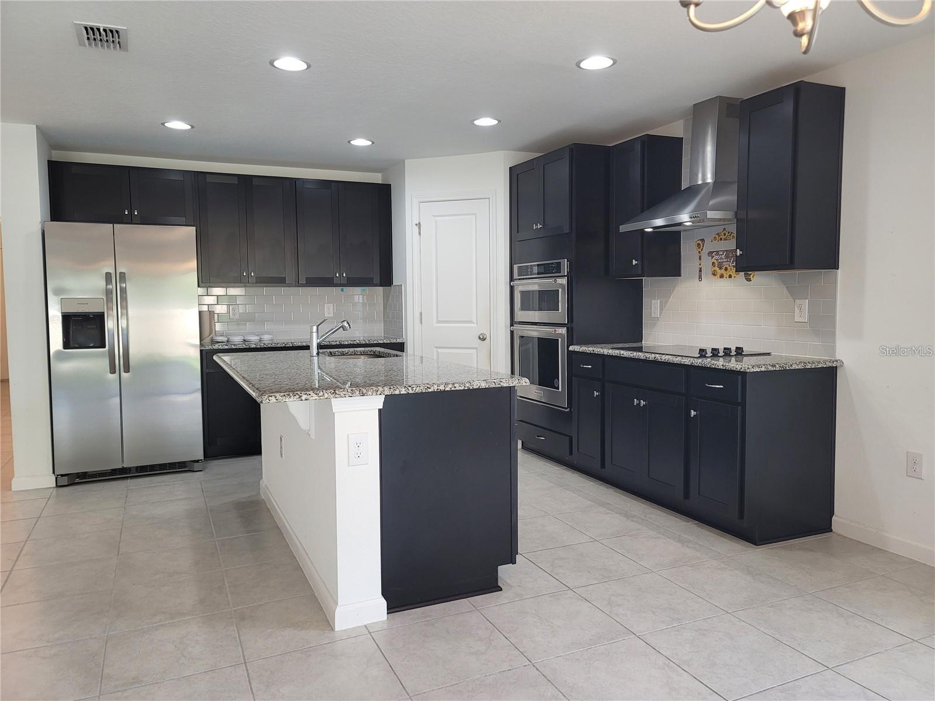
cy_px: 350
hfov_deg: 69.4
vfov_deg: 54.9
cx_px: 468
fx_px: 675
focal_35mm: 25
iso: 160
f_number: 1.8
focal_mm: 7
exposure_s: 1/120
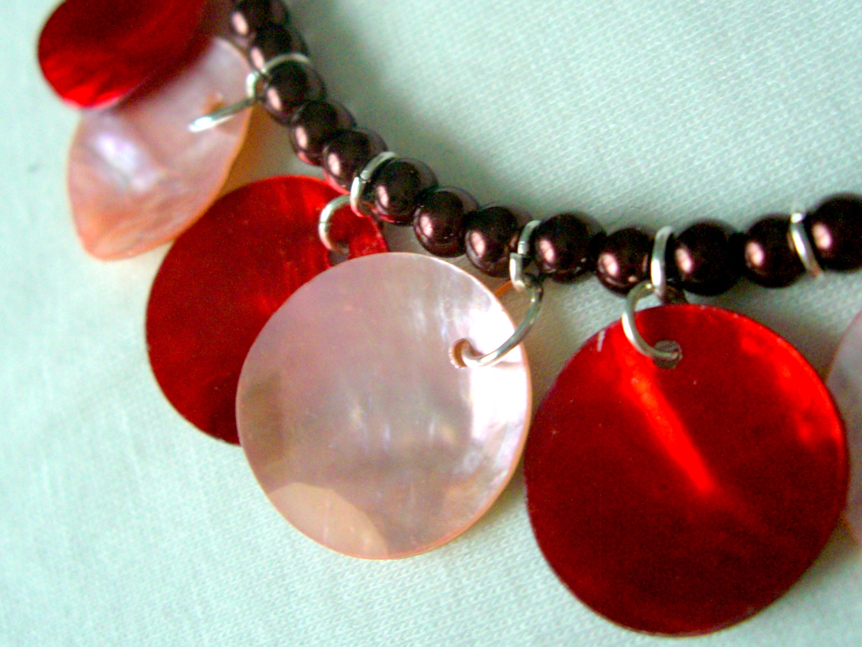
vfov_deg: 28.5
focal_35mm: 51
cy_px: 260
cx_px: 440
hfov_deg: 37.5
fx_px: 1270
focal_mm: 7.9
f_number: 2.8
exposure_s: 1/100
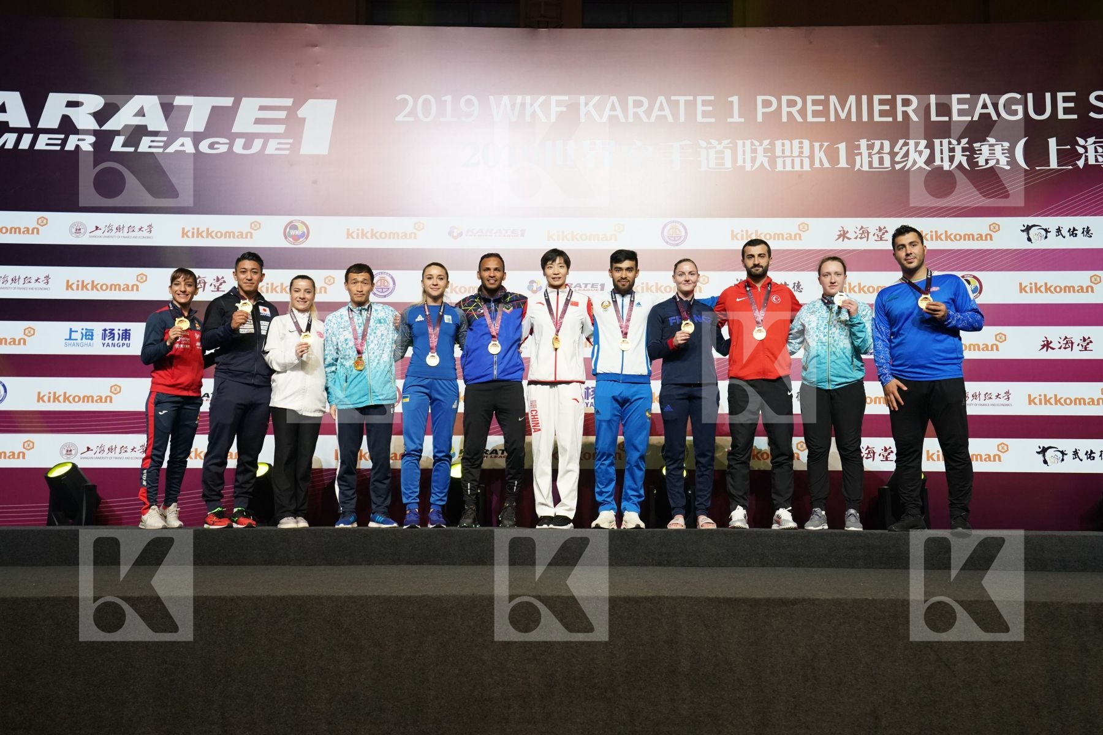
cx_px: 552
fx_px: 1072
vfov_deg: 37.9
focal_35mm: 35
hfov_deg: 54.4
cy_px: 368
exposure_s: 1/250
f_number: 4
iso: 3200
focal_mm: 35
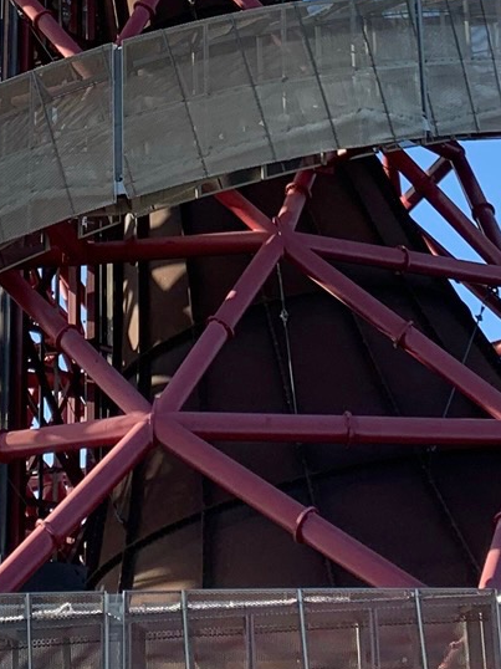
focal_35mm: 99
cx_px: 123
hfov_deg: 14.9
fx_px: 1912
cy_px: -173
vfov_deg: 18.6
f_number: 1.8
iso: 25
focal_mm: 4.25
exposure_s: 1/1043
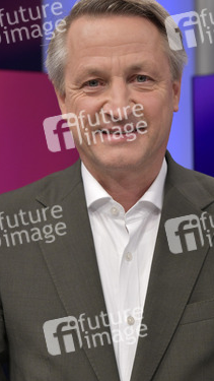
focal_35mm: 58
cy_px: 179
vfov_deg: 36.0
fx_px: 585
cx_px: 125
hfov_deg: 20.7
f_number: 5
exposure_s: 1/250
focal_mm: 52
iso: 1600
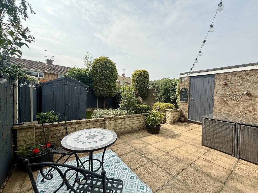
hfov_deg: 102.1
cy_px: 96
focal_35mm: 14
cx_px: 129
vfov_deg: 85.7
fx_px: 104
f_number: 2.2
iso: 50
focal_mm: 2.22
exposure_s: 1/1901
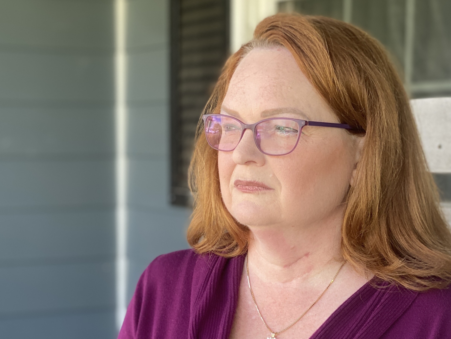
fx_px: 1068
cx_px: 189
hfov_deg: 23.8
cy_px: 246
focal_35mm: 82
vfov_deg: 17.9
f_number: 2
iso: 40
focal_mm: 6
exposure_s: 1/122
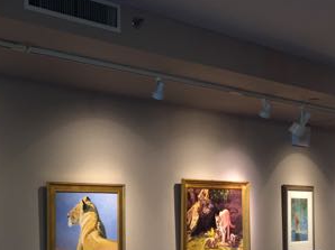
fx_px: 542
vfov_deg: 25.4
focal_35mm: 56
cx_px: 40
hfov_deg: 32.8
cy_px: 216
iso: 100
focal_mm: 4.15
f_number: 2.2
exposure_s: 1/30
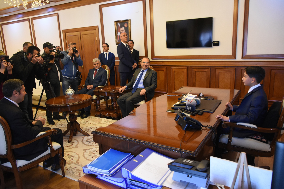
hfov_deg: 67.4
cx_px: 142
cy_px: 94
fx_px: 213
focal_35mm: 27
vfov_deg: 47.9
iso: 1600
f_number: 3.5
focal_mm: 18
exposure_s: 1/50
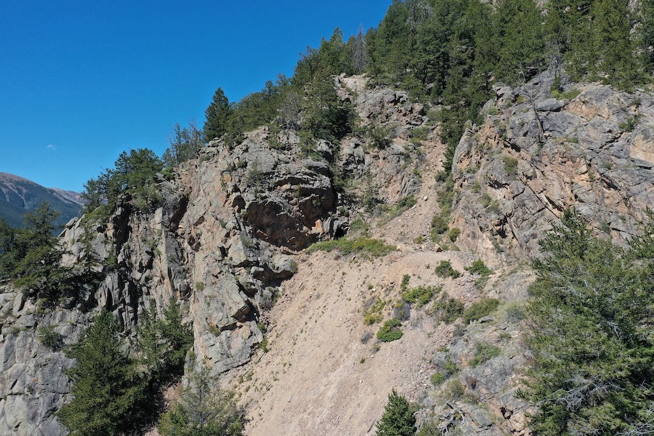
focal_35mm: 28
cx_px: 327
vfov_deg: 46.4
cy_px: 218
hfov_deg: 65.5
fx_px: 509
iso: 100
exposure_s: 1/400
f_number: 5.6
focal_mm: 10.26
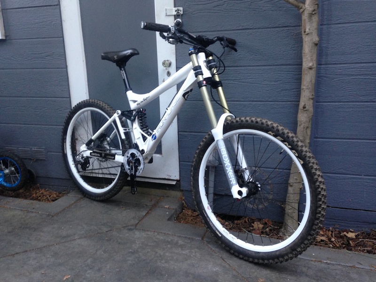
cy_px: 141
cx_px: 188
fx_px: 358
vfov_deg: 42.9
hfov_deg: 55.4
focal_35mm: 33
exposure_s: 1/20
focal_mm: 4.13
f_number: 2.4
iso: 160
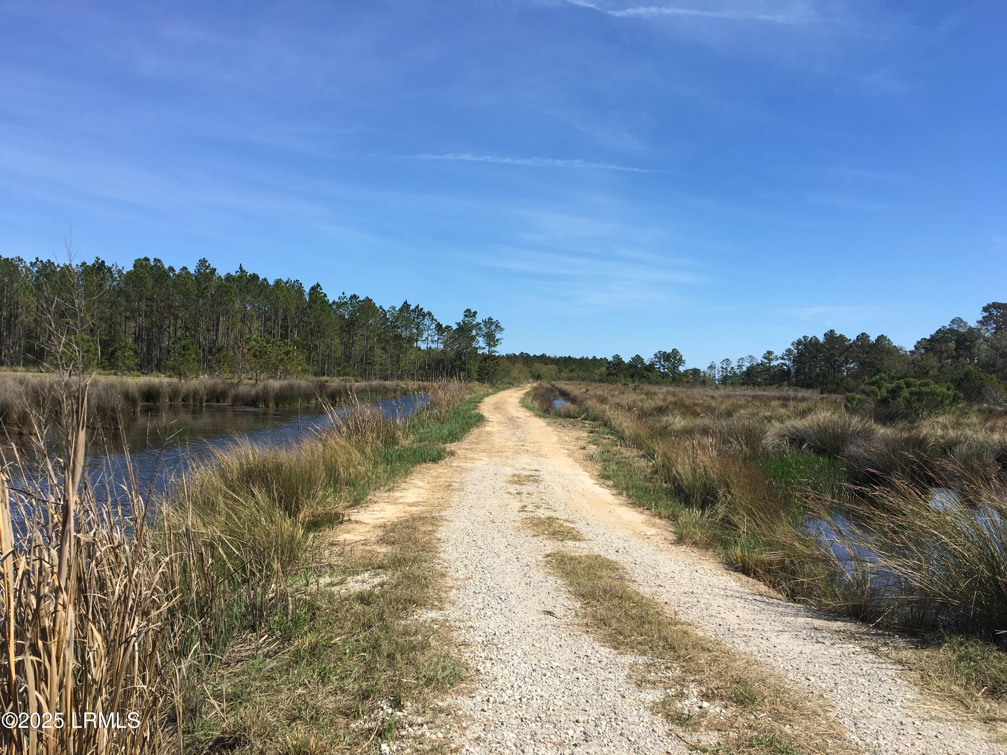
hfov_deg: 61.7
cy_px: 378
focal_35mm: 29
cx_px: 504
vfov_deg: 48.2
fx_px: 844
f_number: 2.2
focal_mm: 4.15
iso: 25
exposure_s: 1/2137
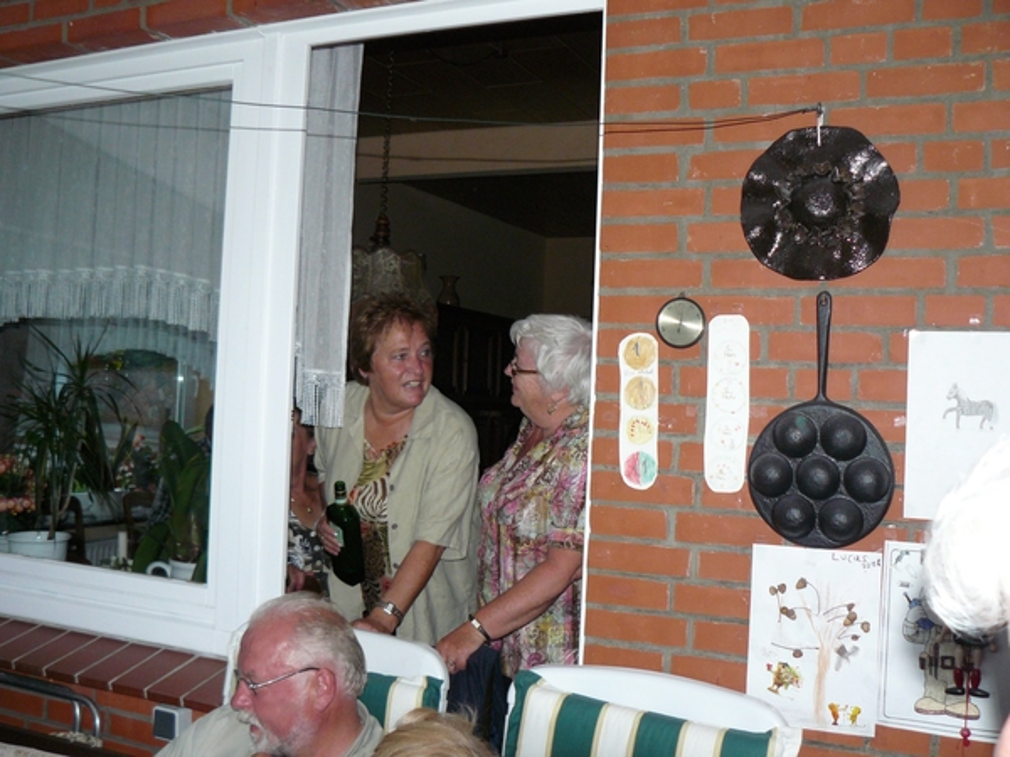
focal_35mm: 36
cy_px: 378
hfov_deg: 51.4
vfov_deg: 39.7
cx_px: 505
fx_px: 1050
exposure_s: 1/30
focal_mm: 6
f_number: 2.8
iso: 200
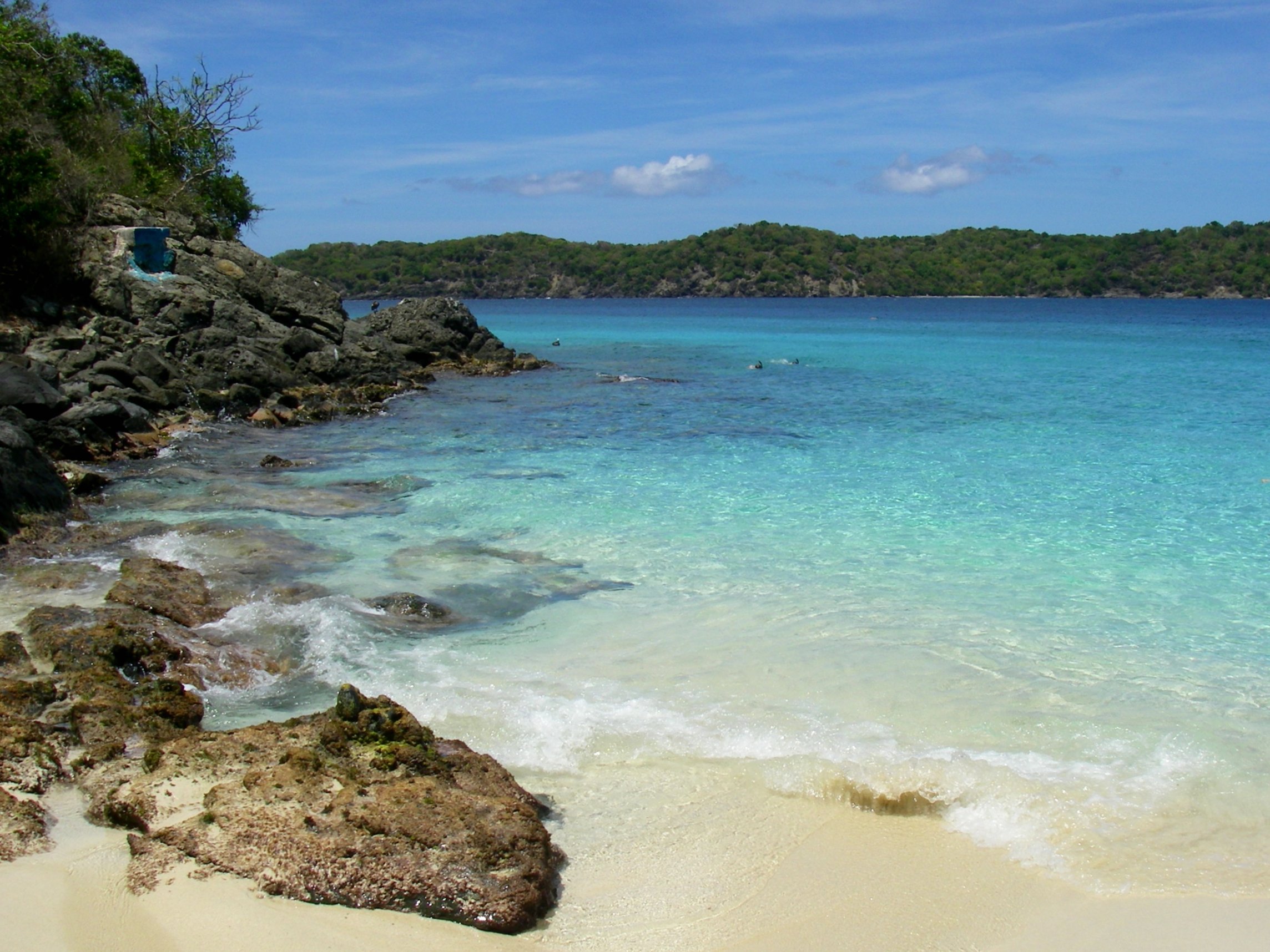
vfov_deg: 37.7
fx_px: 1394
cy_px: 476
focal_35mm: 38
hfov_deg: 49.0
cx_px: 635
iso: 64
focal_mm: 6.3
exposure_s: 1/400
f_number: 6.6
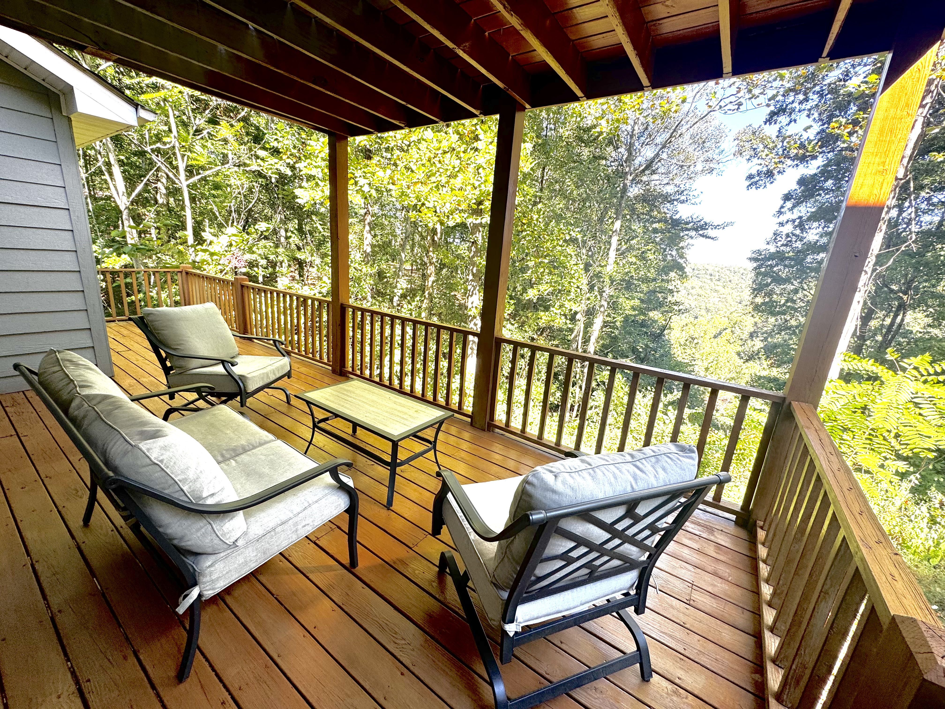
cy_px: 354
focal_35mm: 14
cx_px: 472
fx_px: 382
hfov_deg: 102.1
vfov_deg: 85.7
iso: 40
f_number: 2.2
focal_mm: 2.22
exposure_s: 1/101
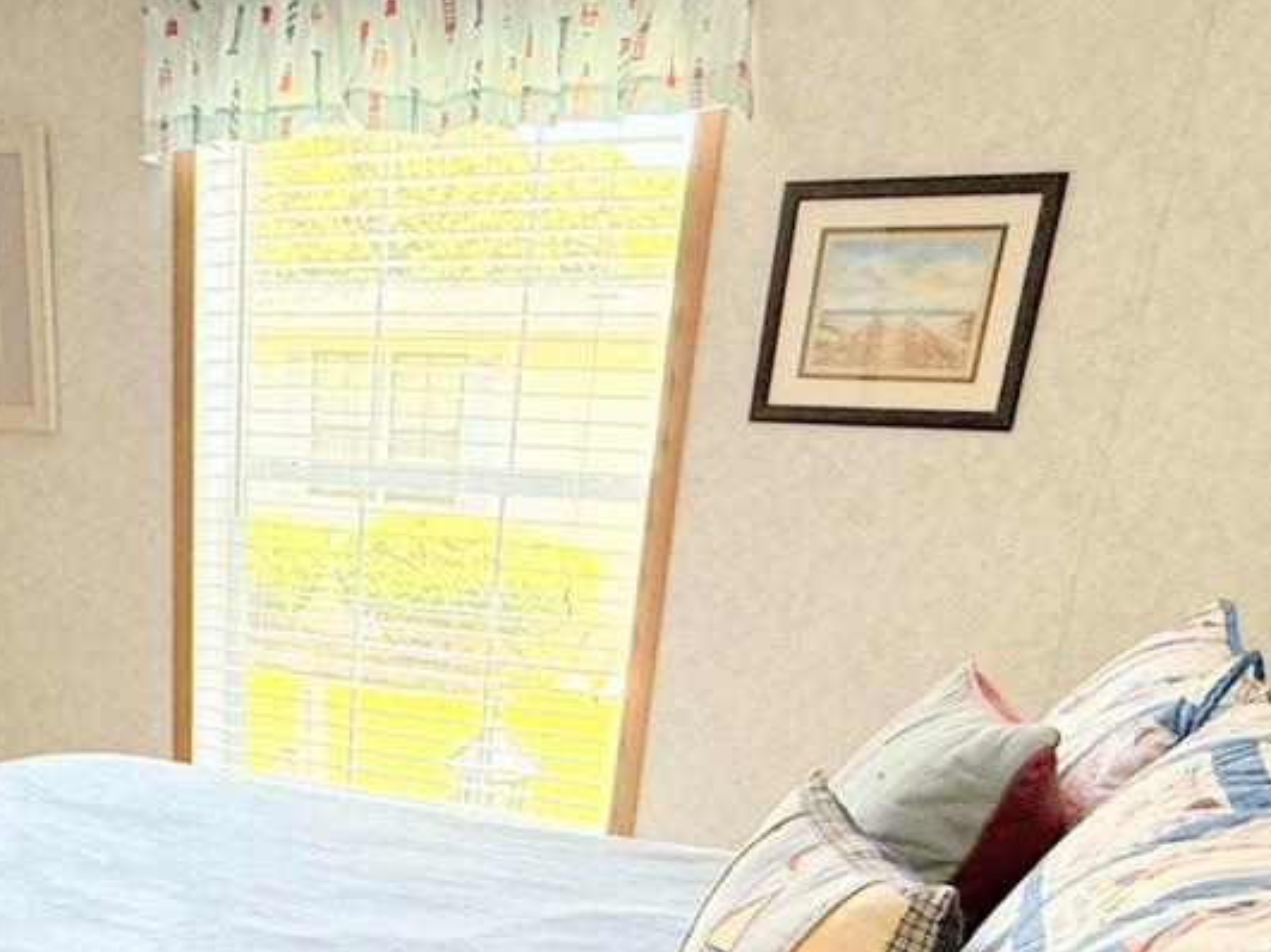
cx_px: 292
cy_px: 985
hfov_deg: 46.9
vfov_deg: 33.9
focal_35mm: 38
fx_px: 1395
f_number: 2.2
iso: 320
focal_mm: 2.22
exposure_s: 1/99
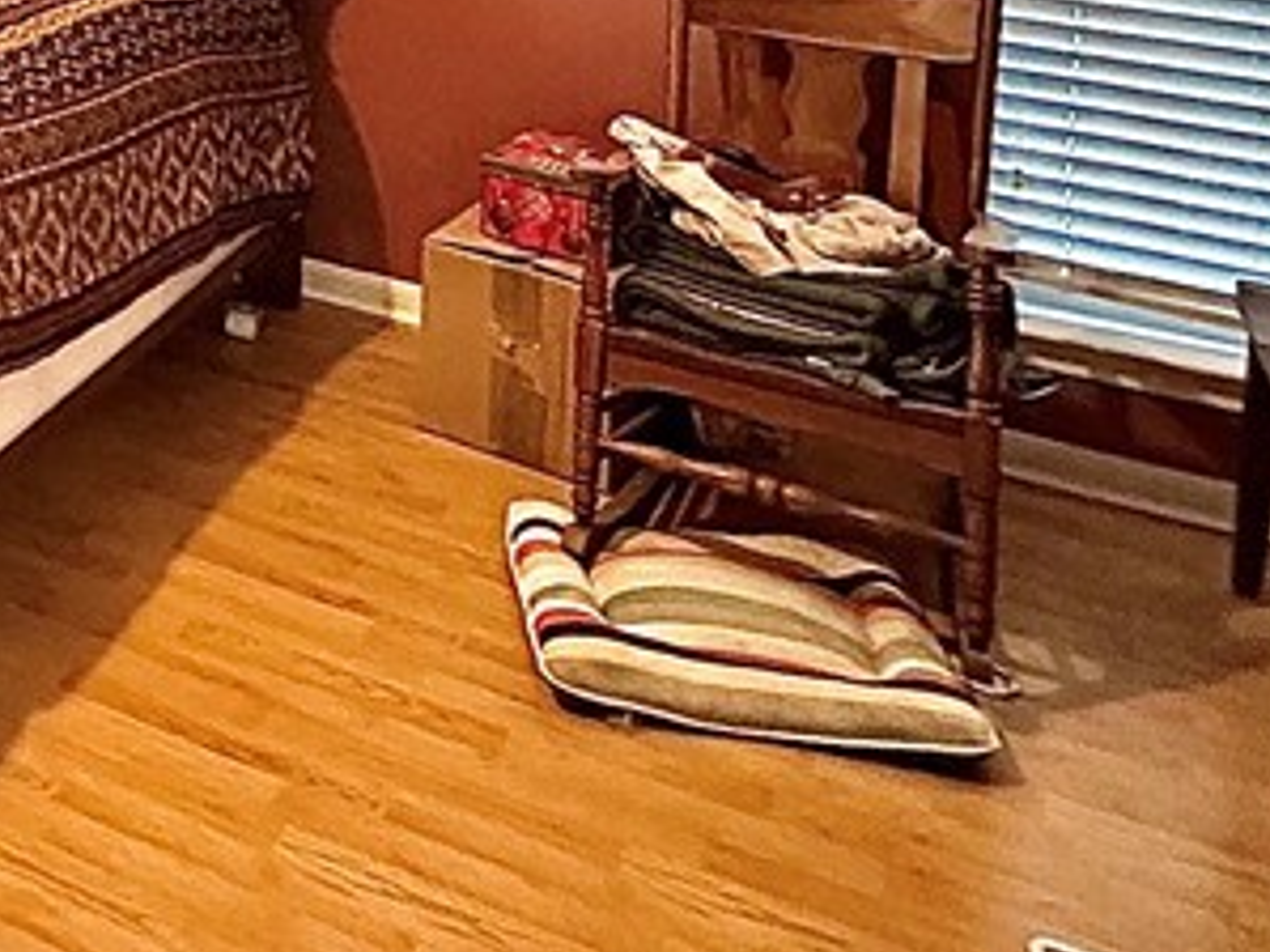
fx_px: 1760
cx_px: -102
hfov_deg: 34.6
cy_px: -408
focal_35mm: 48
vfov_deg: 24.6
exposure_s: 1/60
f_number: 2.2
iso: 640
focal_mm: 2.22
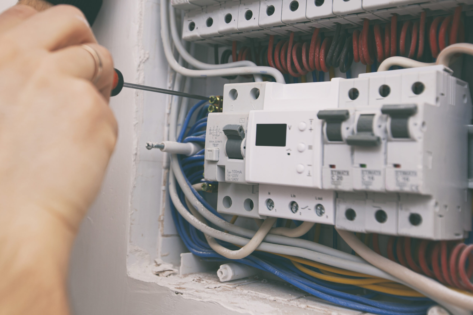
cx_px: 236
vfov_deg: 18.2
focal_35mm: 75
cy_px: 158
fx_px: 985
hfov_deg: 27.0
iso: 800
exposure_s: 1/250
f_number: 2.8
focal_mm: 75
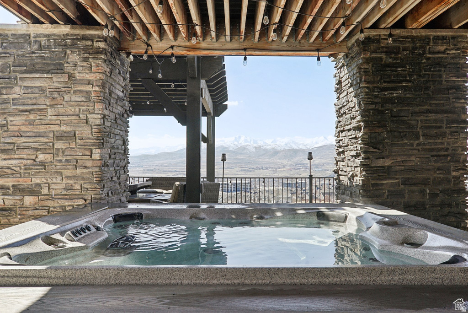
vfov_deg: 43.7
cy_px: 156
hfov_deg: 61.9
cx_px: 234
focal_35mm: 30
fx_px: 390
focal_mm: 30
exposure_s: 1/200
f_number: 8
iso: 100
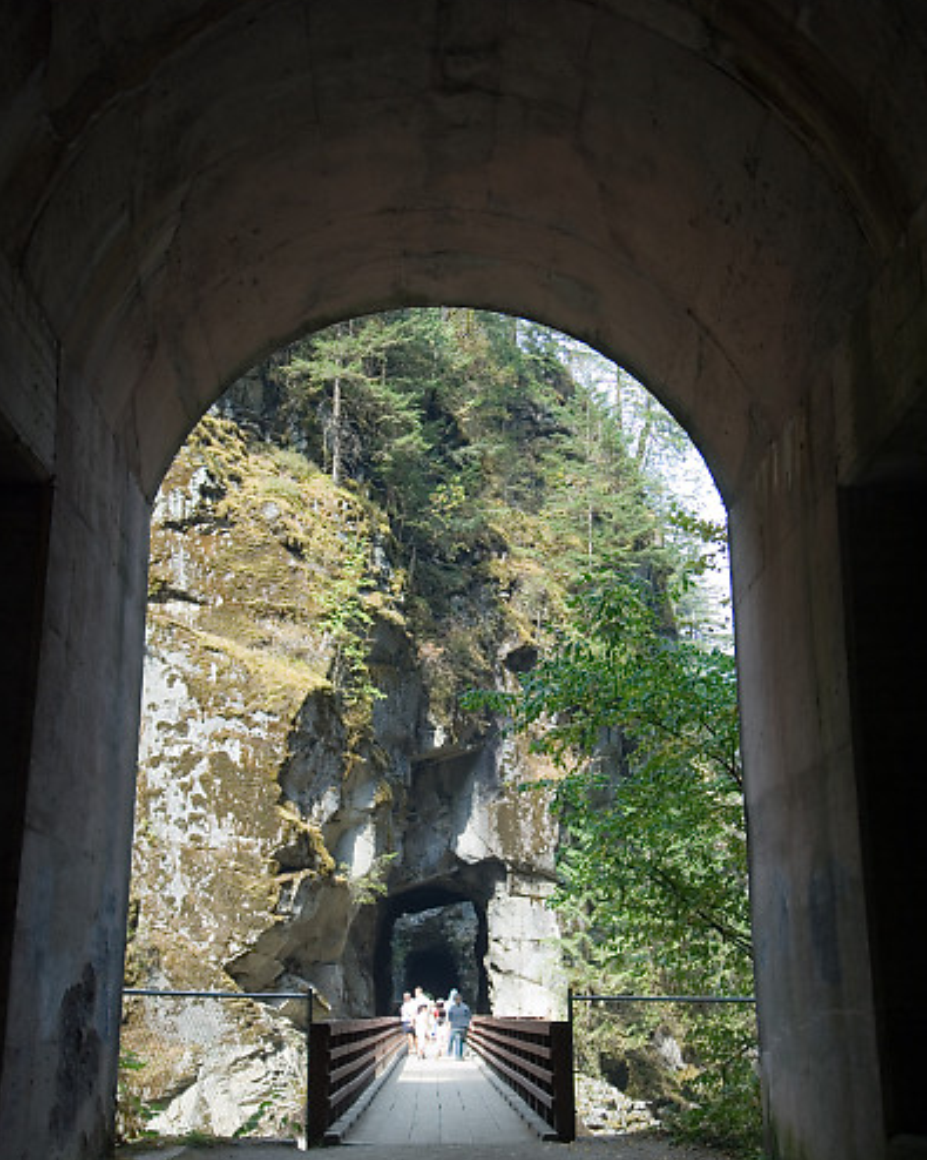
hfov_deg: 36.5
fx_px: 1407
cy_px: 688
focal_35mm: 41
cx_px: 461
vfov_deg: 44.6
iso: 100
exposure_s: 1/160
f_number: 4
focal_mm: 24
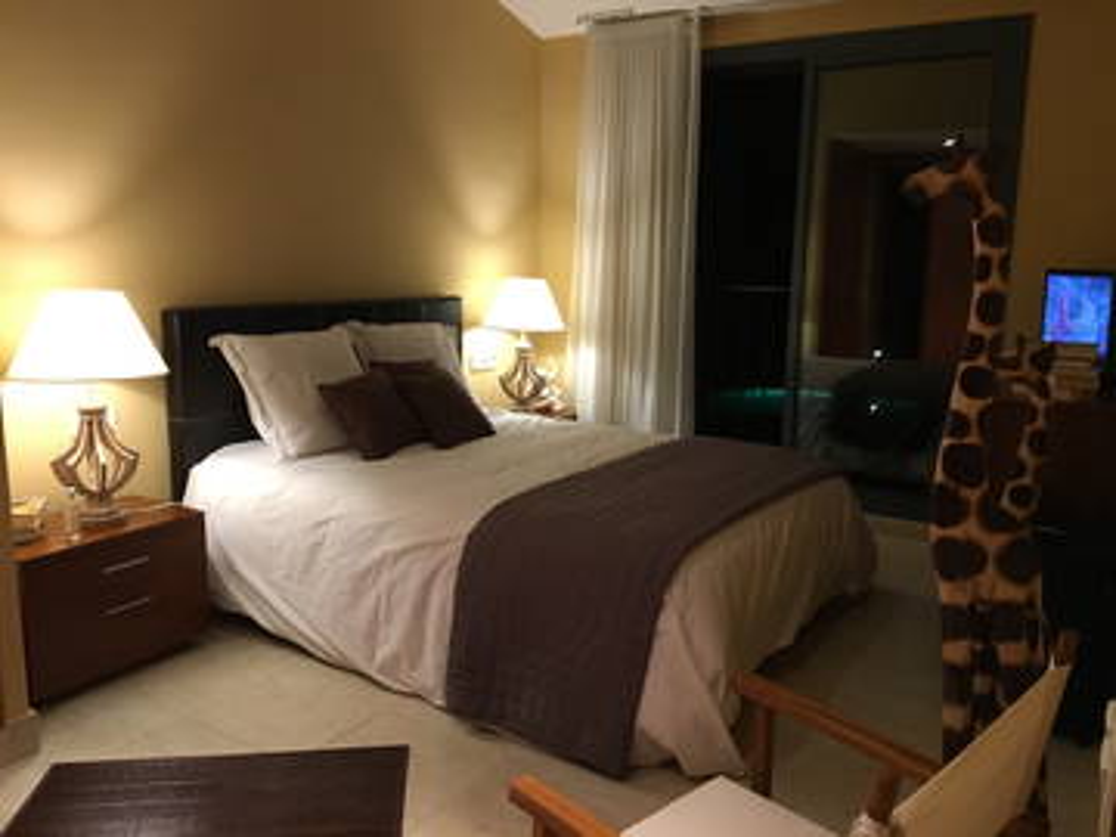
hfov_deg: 61.7
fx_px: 935
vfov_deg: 48.2
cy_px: 418
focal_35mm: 29
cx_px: 558
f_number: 2.2
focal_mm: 4.15
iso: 200
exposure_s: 1/33
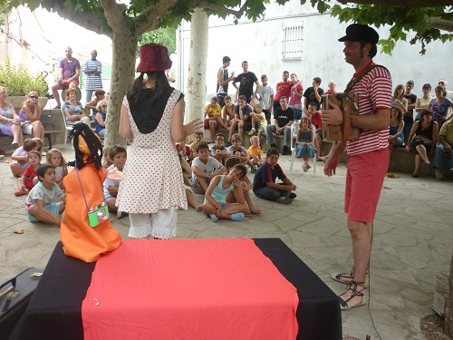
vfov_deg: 42.9
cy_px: 170
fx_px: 432
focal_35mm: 33
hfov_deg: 55.4
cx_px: 226
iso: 80
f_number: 2.8
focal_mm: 5.5
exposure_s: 1/50
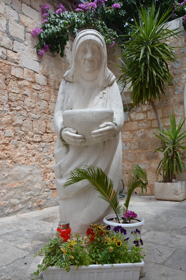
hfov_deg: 41.5
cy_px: 140
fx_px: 245
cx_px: 93
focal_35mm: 32
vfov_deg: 59.6
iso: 200
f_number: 7.1
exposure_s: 1/200
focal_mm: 21
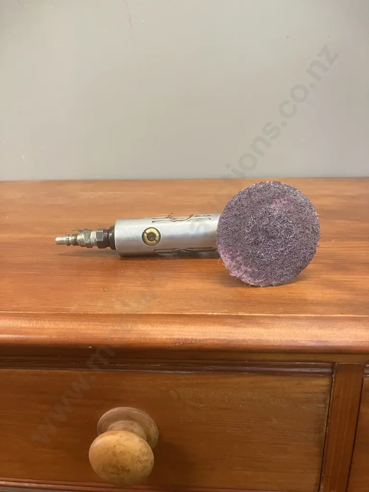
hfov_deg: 49.7
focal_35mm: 28
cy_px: 246
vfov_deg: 63.4
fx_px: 398
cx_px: 184
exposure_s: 1/50
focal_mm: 3.99
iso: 250
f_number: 1.8
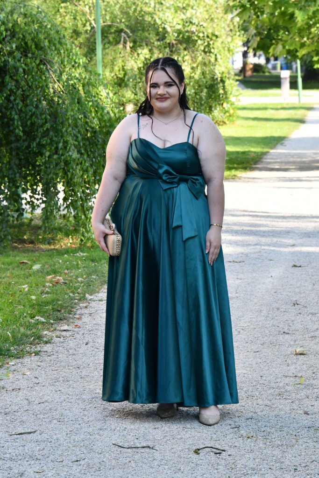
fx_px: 1993
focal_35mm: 150
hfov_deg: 9.2
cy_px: 239
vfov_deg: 13.7
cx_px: 160
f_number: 9
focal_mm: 100
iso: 800
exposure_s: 1/320
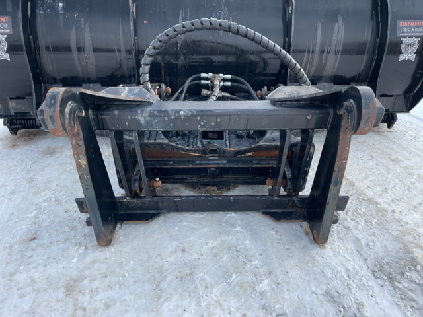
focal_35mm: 26
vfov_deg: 53.1
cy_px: 158
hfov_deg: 67.3
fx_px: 318
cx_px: 212
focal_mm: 4.2
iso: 32
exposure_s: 1/1350
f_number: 1.6
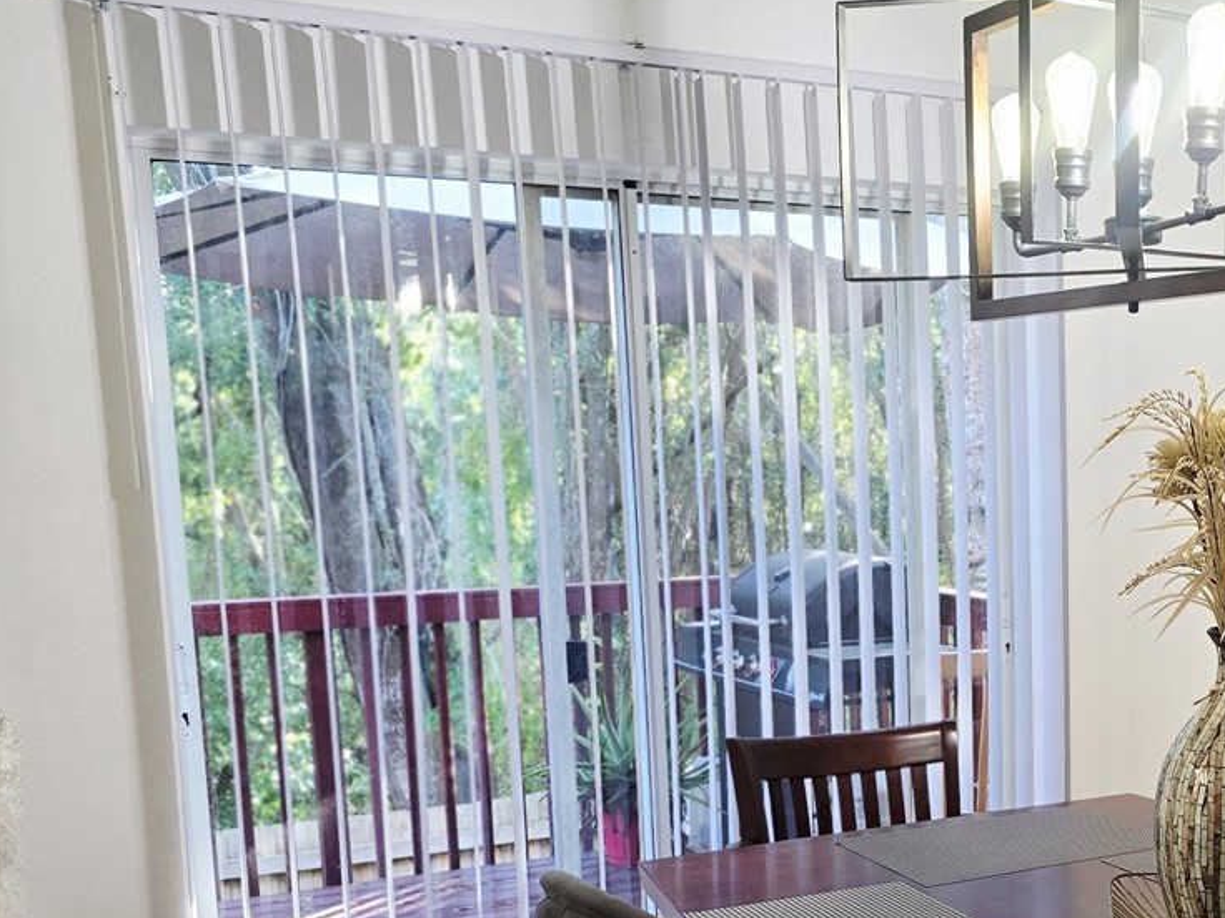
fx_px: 1769
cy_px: 708
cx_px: 1138
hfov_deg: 35.6
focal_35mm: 50
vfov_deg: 28.6
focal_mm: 6.3
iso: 125
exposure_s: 1/120
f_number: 1.7
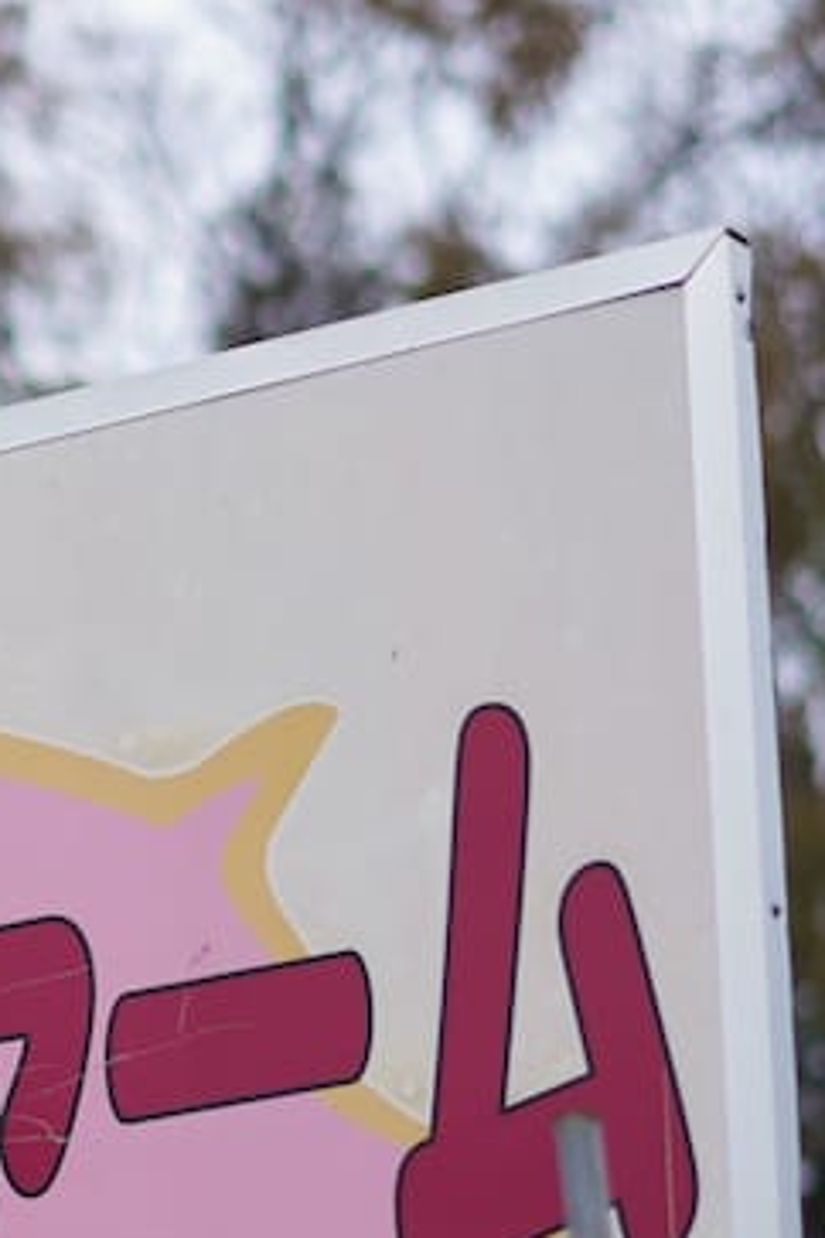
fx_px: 6668
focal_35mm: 194
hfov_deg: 7.0
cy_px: 870
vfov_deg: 10.6
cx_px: -307
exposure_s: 1/320
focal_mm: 55
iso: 100
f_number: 1.8
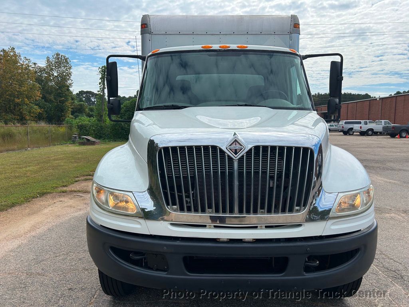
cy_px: 154
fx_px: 307
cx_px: 204
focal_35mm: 26
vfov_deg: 53.1
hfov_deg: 67.3
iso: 50
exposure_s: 1/5319
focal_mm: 5.7
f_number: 1.5
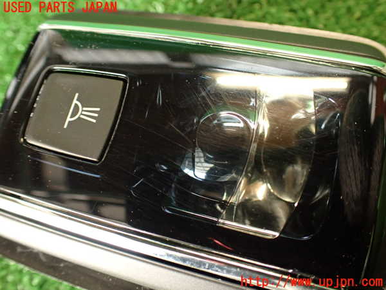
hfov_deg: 60.0
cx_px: 193
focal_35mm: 30
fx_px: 335
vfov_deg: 46.8
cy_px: 145
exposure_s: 1/30
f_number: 2.3
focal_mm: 5.4
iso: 250
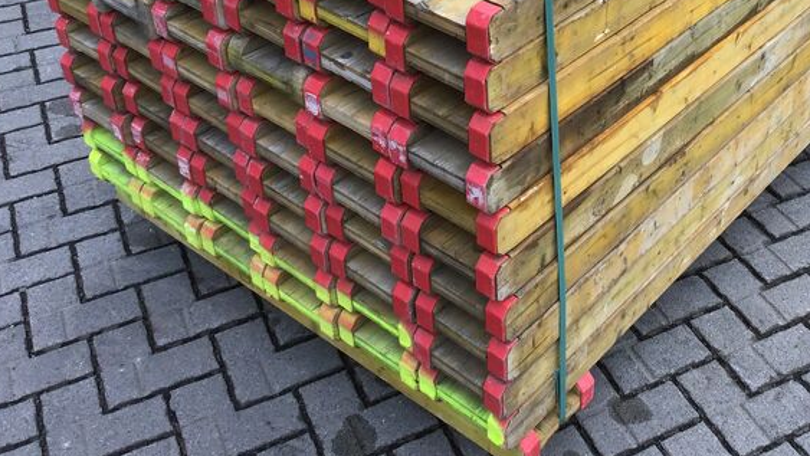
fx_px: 1031
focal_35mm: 48
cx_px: 558
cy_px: 42
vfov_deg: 24.2
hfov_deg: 42.1
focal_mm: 3.3
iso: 32
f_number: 2.4
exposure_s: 1/100
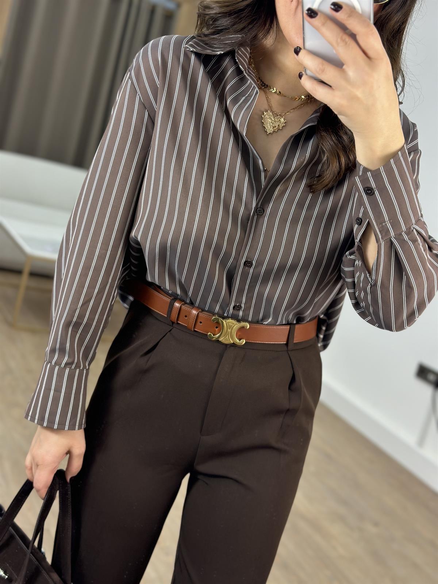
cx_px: 219
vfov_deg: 39.7
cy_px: 292
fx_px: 810
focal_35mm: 48
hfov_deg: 30.3
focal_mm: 6.86
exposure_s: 1/100
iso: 100
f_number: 1.78
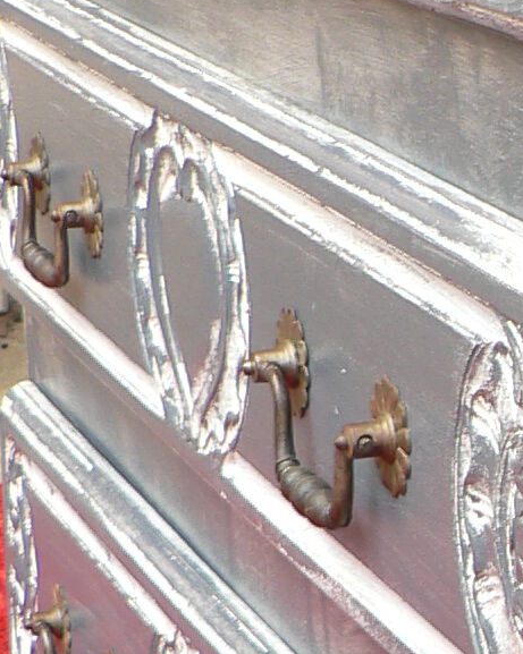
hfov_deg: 9.4
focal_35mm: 156
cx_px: 961
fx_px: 3021
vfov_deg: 12.3
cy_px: 537
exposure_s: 1/100
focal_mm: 6
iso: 80
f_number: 2.8
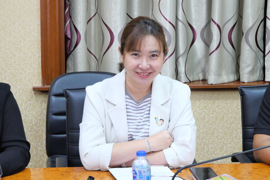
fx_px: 810
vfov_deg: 12.7
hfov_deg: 18.9
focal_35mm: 108
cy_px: 90
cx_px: 135
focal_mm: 52
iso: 3200
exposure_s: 1/30
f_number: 5.6
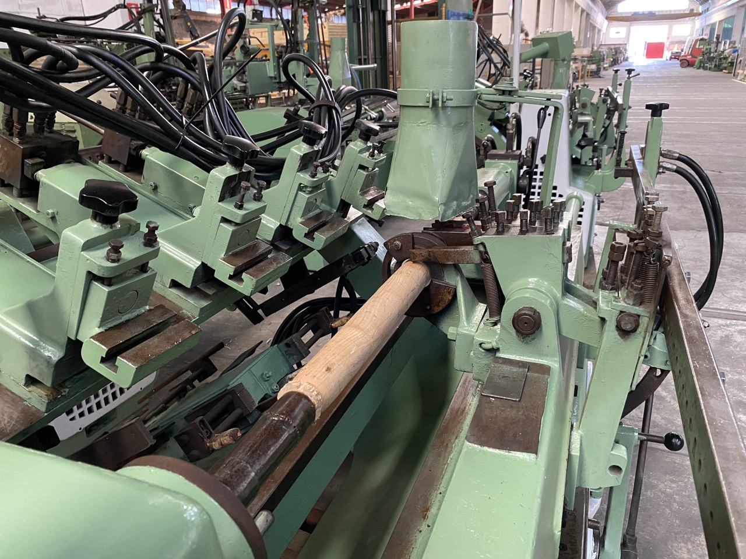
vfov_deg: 53.1
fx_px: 560
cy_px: 280
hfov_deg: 67.3
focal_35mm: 26
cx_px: 373
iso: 400
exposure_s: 1/60
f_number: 1.8
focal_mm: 4.25
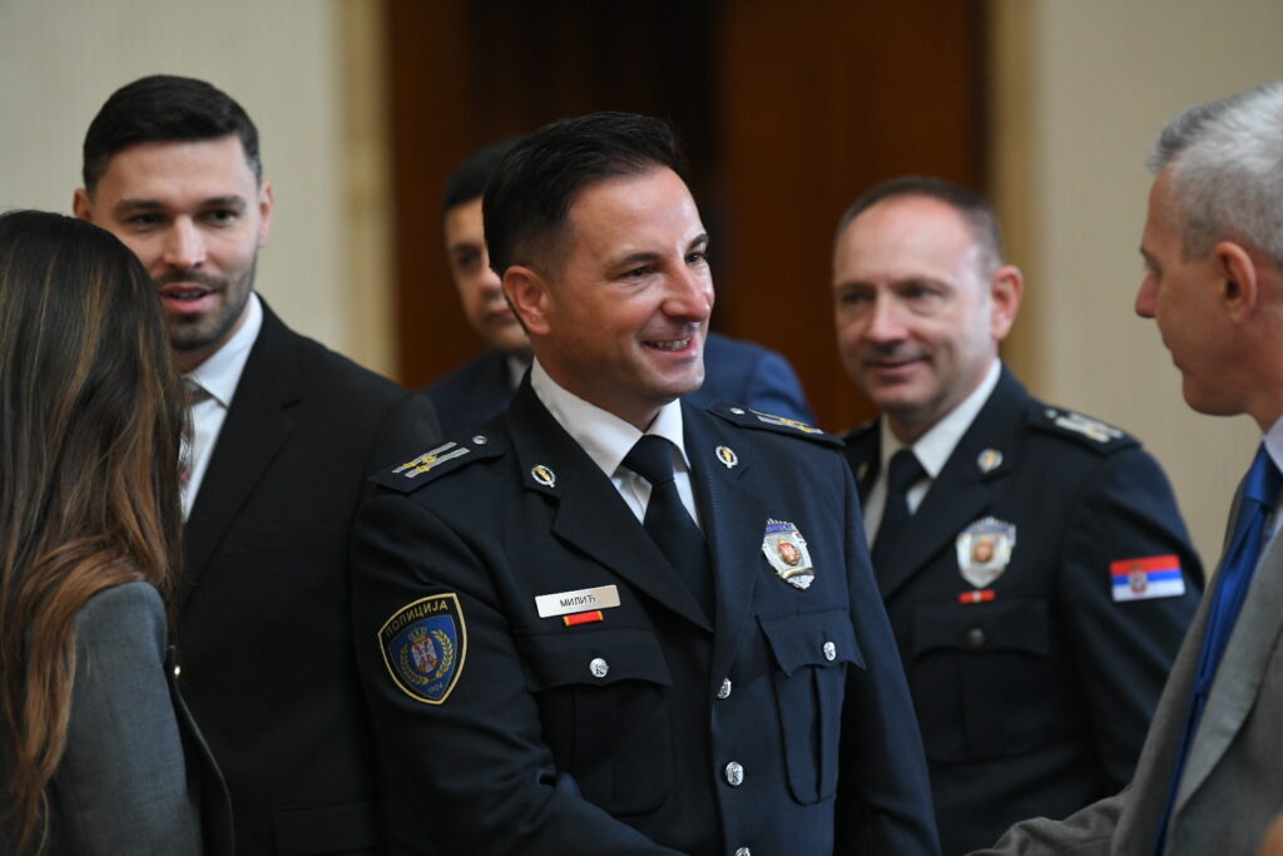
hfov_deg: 11.1
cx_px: 642
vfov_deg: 7.4
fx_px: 6594
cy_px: 428
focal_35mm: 185
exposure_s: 1/200
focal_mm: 185
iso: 2500
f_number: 4
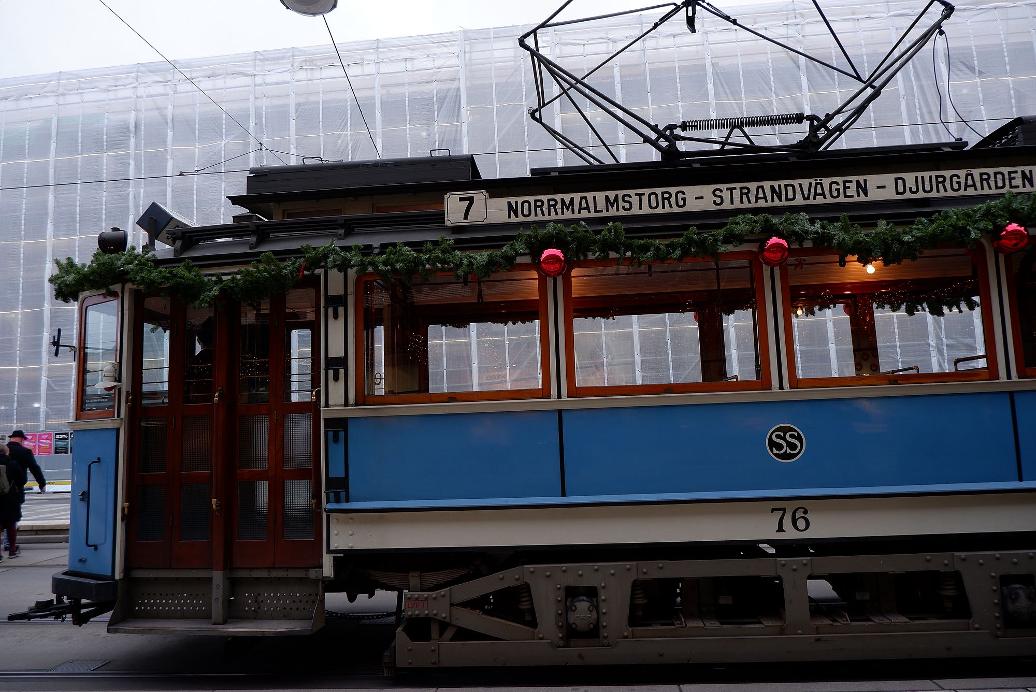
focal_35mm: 23
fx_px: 662
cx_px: 518
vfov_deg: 55.2
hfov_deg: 76.1
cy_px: 346
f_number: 3.5
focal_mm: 15.6
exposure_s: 1/85
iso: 200
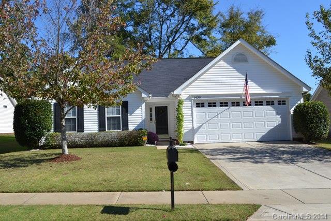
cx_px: 166
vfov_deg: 36.9
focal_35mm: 36
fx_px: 331
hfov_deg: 53.1
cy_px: 110
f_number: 8
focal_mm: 24
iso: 100
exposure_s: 1/250
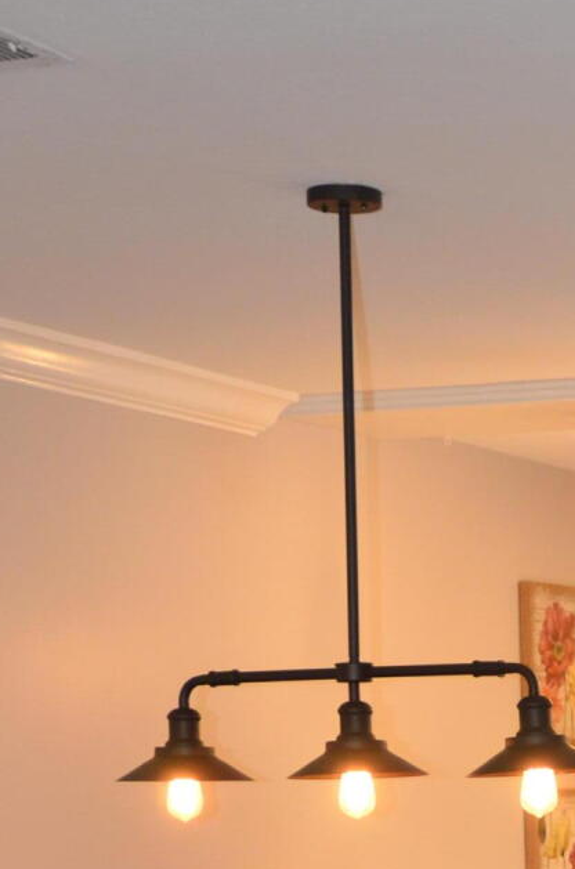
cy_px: 1042
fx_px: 2987
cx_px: 760
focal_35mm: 124
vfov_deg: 15.9
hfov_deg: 10.7
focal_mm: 26
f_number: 3.8
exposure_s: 1/60
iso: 800
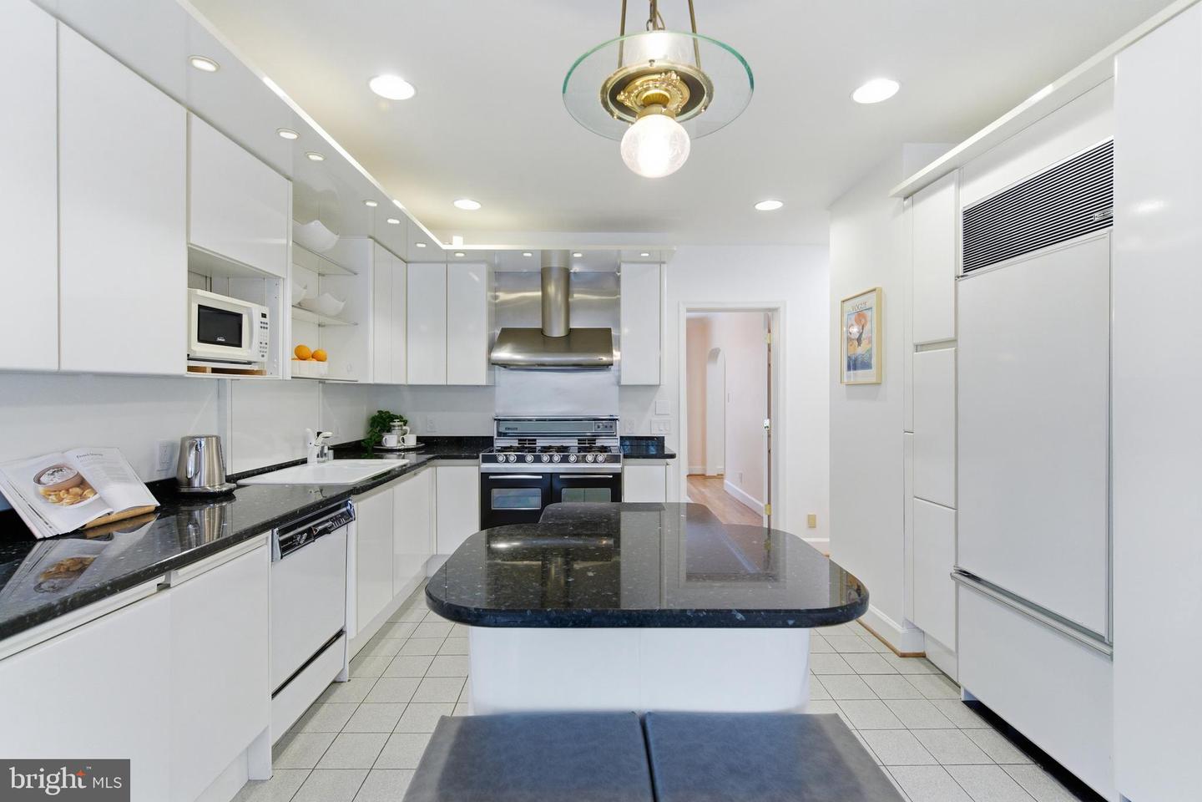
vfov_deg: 73.7
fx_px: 534
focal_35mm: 16
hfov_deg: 96.7
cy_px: 401
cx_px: 601
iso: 800
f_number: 4.5
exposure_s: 1/800
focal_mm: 16
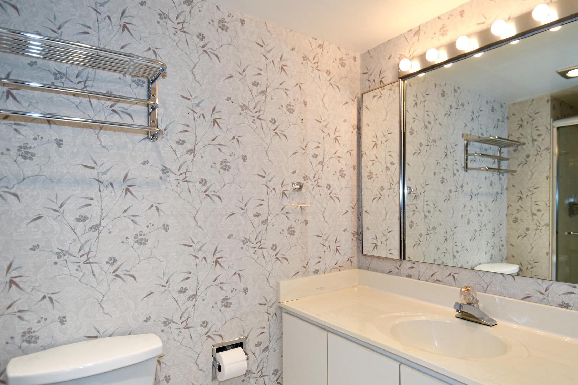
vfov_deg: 57.0
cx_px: 308
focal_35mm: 22
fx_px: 353
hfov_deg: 78.5
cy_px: 219
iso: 200
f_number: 4
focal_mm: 12
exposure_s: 1/60
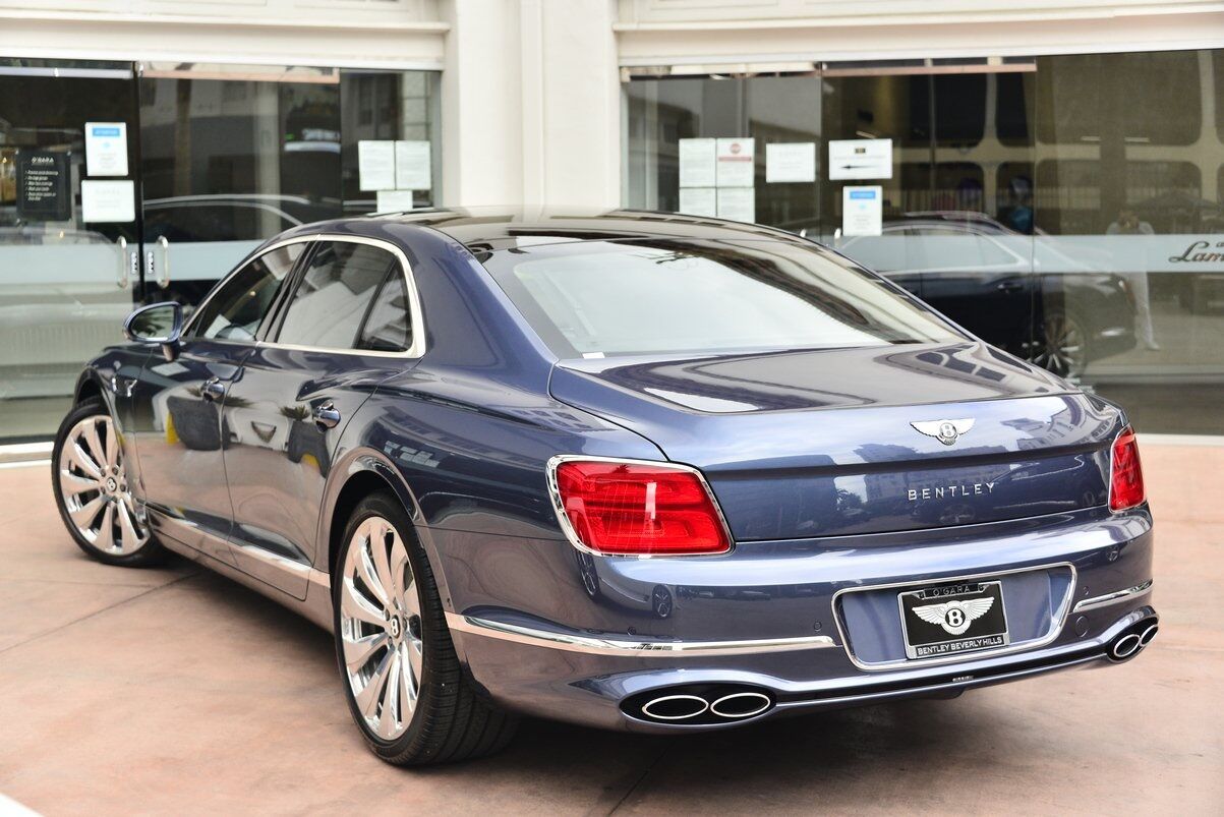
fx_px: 1769
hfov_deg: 38.2
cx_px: 612
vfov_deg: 26.0
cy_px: 408
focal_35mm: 52
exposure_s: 1/400
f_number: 4.5
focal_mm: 52
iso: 400
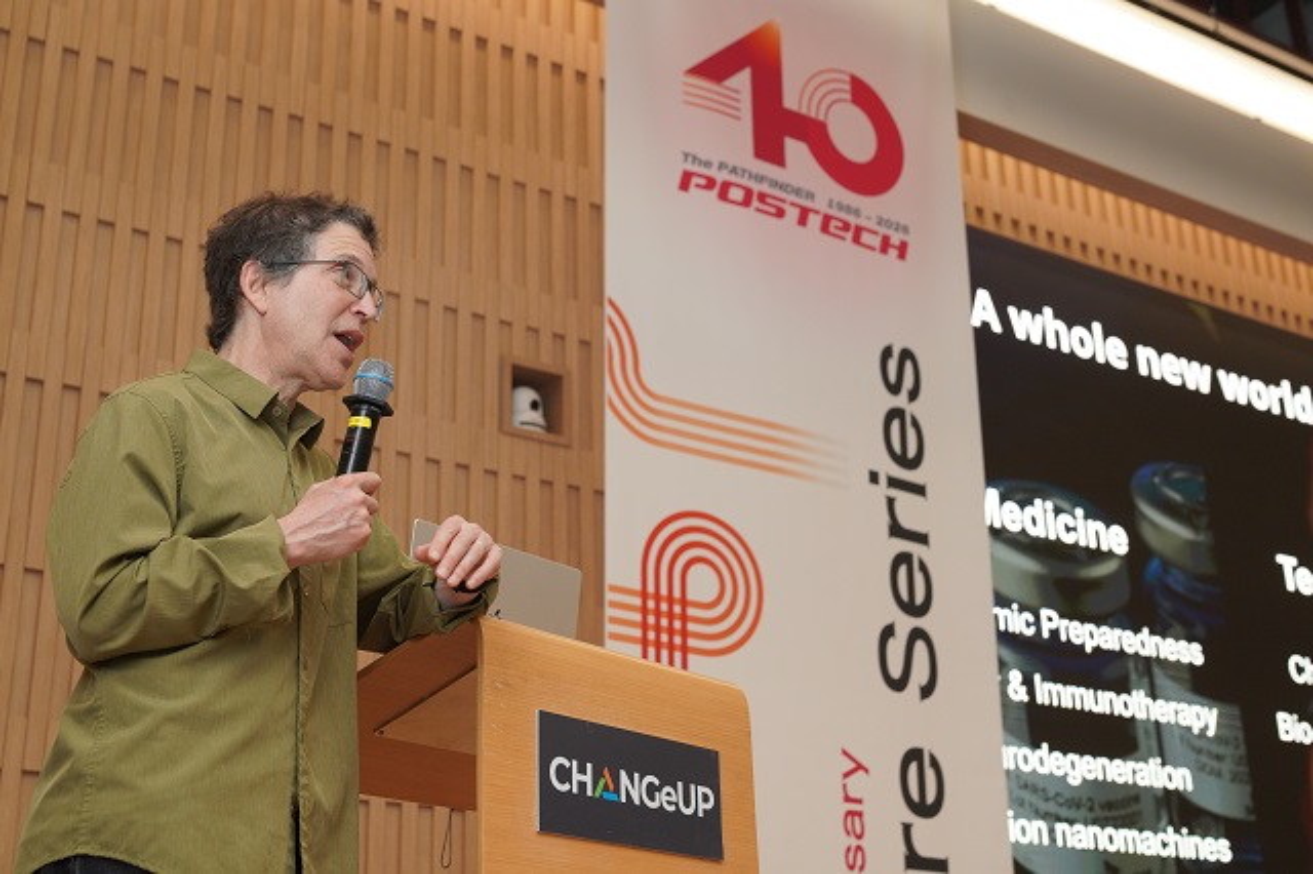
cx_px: 656
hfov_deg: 41.1
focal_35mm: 48
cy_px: 437
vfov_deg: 28.0
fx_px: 1750
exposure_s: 1/200
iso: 1600
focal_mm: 48
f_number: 4.5
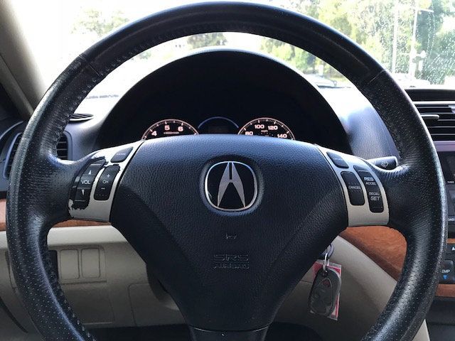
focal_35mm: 28
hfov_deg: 63.4
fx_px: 368
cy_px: 170
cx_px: 228
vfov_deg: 49.7
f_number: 1.8
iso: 40
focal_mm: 3.99
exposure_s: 1/24
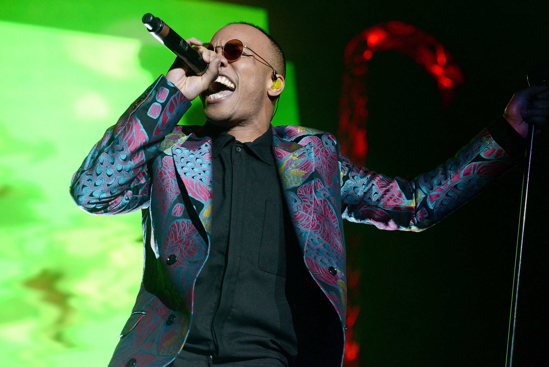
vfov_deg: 15.9
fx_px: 1312
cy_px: 184
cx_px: 274
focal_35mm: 86
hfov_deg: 23.6
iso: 2000
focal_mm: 86
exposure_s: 1/640
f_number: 4.5
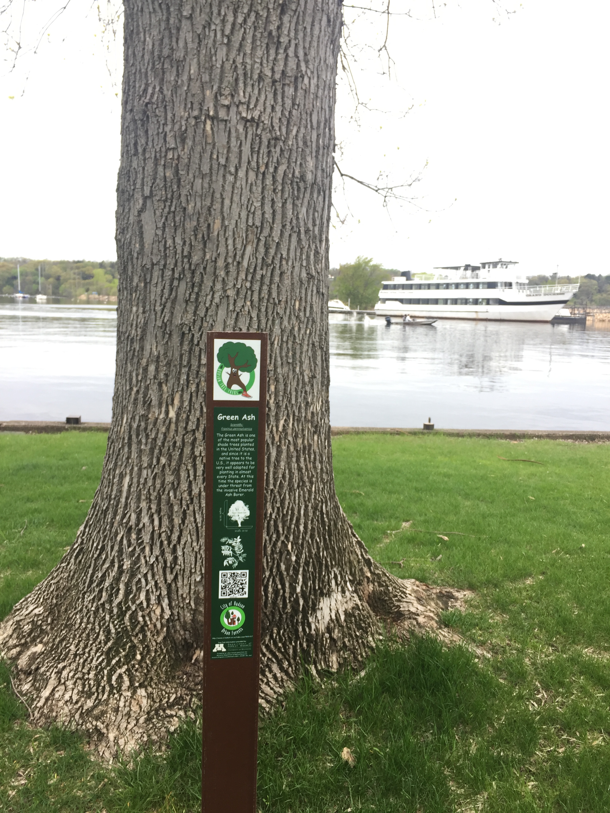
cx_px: 305
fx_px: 681
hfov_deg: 48.2
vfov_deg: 61.7
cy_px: 406
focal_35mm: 29
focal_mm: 4.15
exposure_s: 1/130
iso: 32
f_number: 2.2
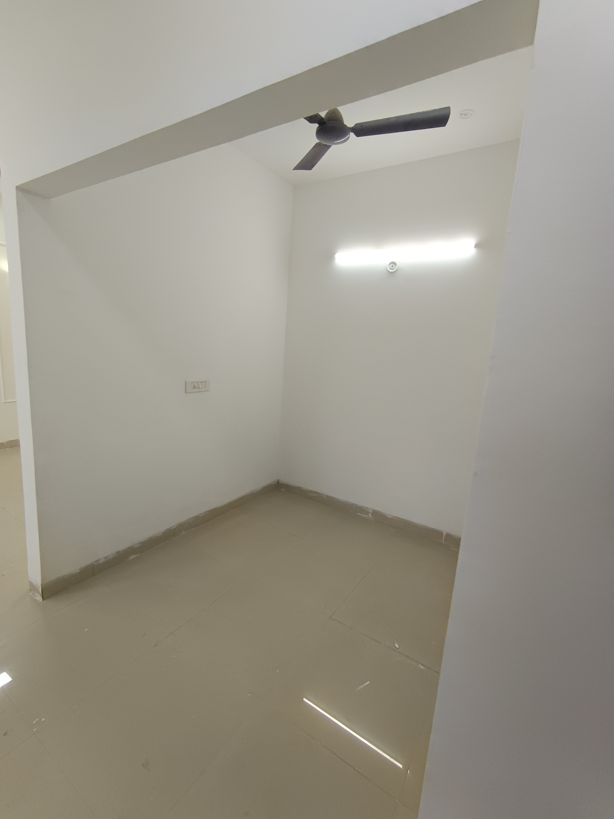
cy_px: 410
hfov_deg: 78.1
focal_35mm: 16
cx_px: 307
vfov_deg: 94.5
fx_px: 378
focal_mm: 1.65
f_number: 2.2
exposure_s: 1/50
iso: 98
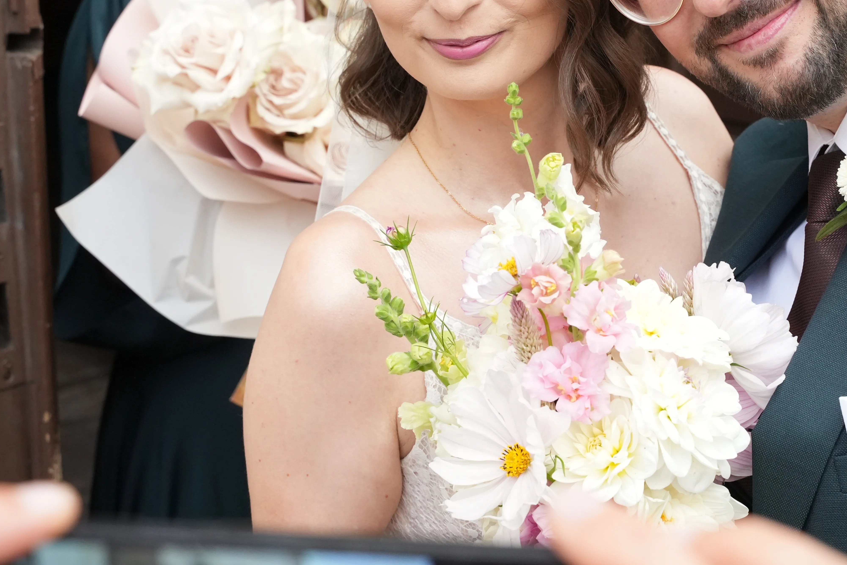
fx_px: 2094
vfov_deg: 15.3
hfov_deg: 22.7
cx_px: 595
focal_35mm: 89
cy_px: 114
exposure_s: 1/800
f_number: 7.1
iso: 2500
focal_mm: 51
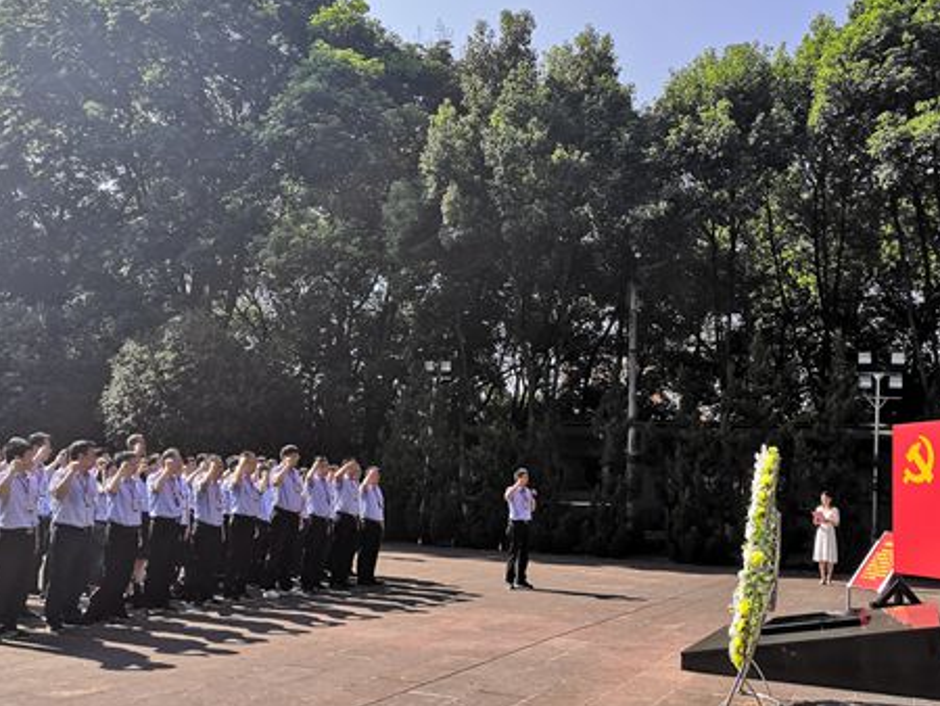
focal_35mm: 36
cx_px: 476
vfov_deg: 39.6
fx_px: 978
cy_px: 395
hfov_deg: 51.3
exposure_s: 1/1139
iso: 50
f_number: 1.8
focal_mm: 3.95
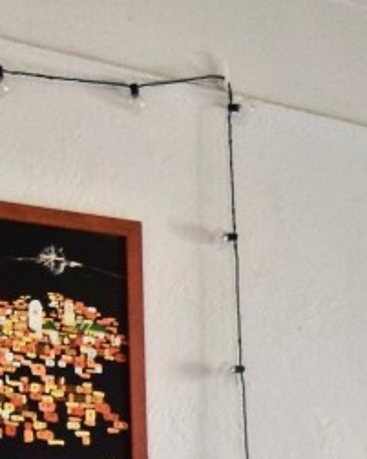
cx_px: 551
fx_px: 1560
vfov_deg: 15.6
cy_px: 646
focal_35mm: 115
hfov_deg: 12.7
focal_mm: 10
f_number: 4
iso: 560
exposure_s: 1/60
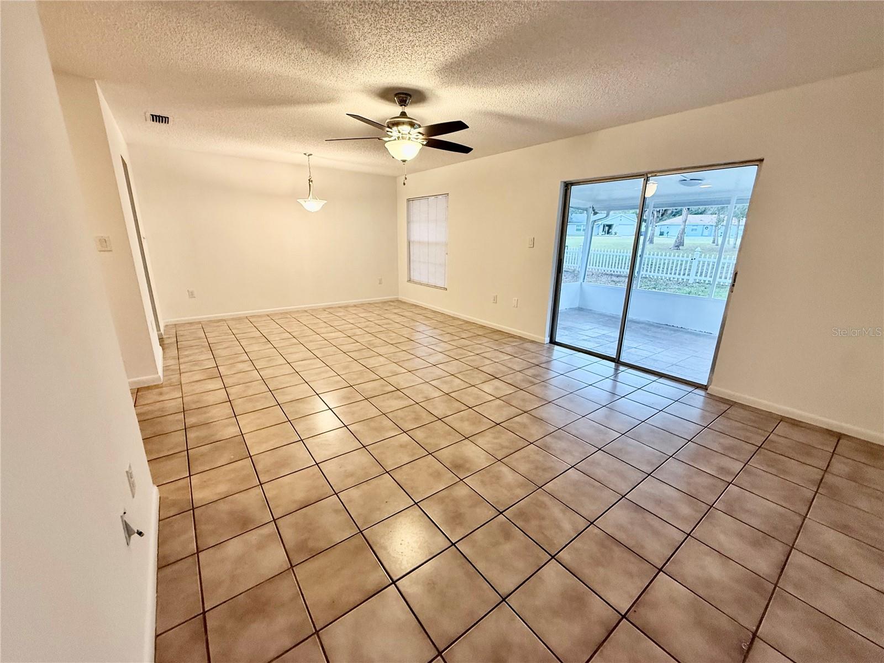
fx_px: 358
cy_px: 332
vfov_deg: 85.7
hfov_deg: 102.1
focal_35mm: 14
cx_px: 442
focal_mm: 2.22
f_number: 2.2
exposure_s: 1/60
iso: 250
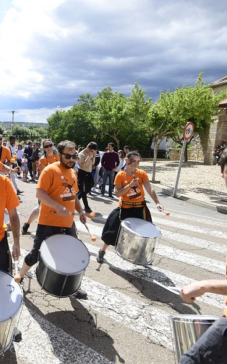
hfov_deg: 41.4
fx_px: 277
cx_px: 27
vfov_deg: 66.5
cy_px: 180
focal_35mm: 28
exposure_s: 1/125
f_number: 9
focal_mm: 12
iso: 100
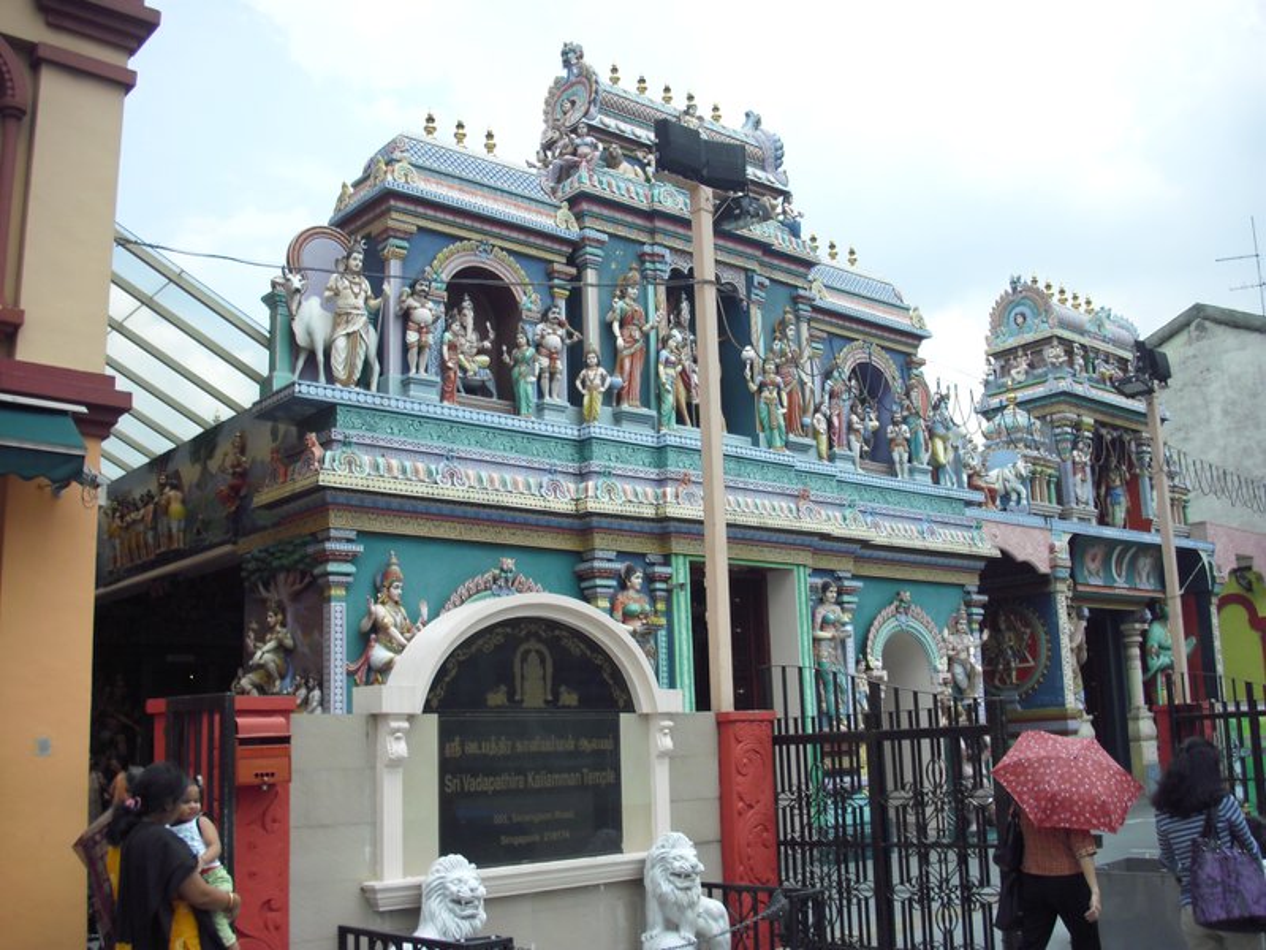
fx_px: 1390
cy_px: 475
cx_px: 633
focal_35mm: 38
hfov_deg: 49.0
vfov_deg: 37.7
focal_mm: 6.2
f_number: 8
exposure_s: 1/160
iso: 100
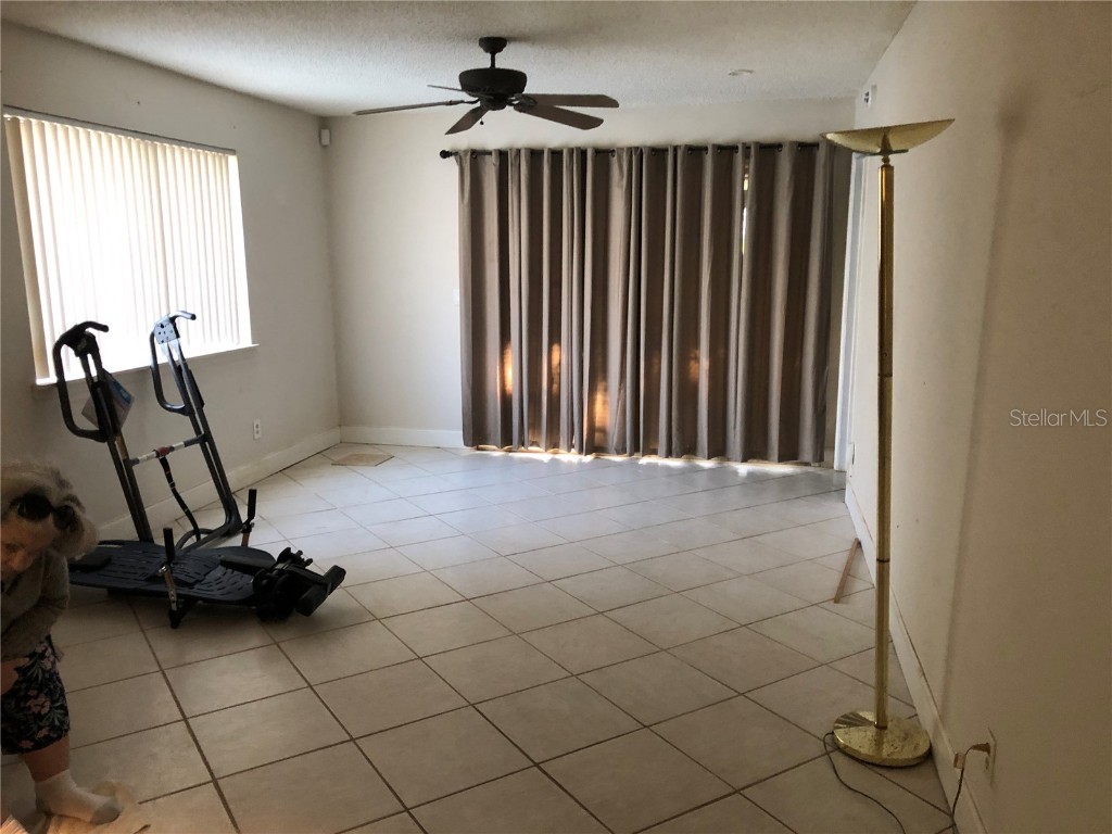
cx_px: 556
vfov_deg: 49.7
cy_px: 417
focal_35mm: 28
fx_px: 899
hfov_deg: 63.4
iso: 80
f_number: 1.8
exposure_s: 1/15
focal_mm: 3.99
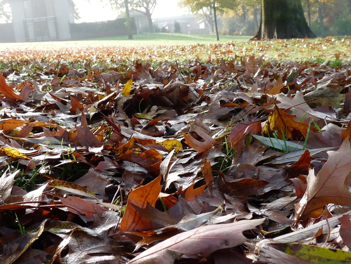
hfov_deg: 39.7
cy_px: 132
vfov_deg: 30.3
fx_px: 487
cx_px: 176
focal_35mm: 48
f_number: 4
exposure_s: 1/125
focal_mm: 4.8
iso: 100
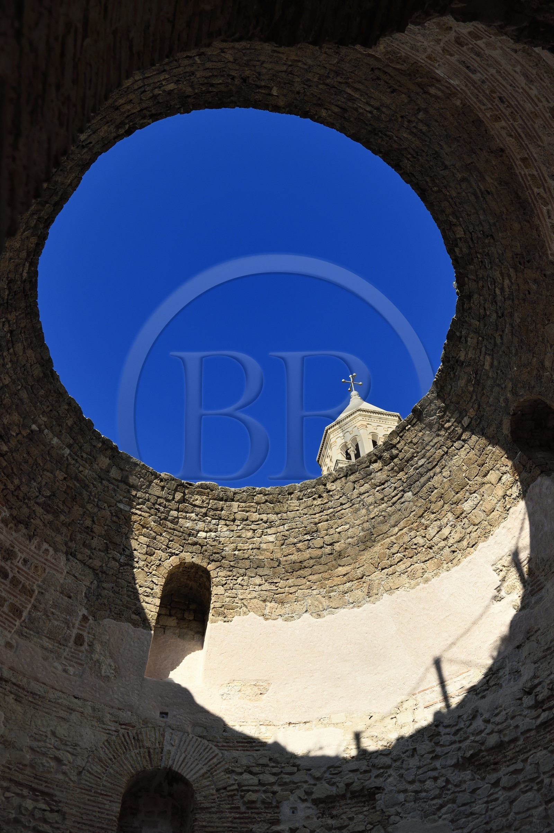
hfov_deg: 37.8
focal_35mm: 35
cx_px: 277
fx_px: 809
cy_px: 416
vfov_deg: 54.5
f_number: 7.1
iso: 200
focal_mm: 35
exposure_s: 1/800
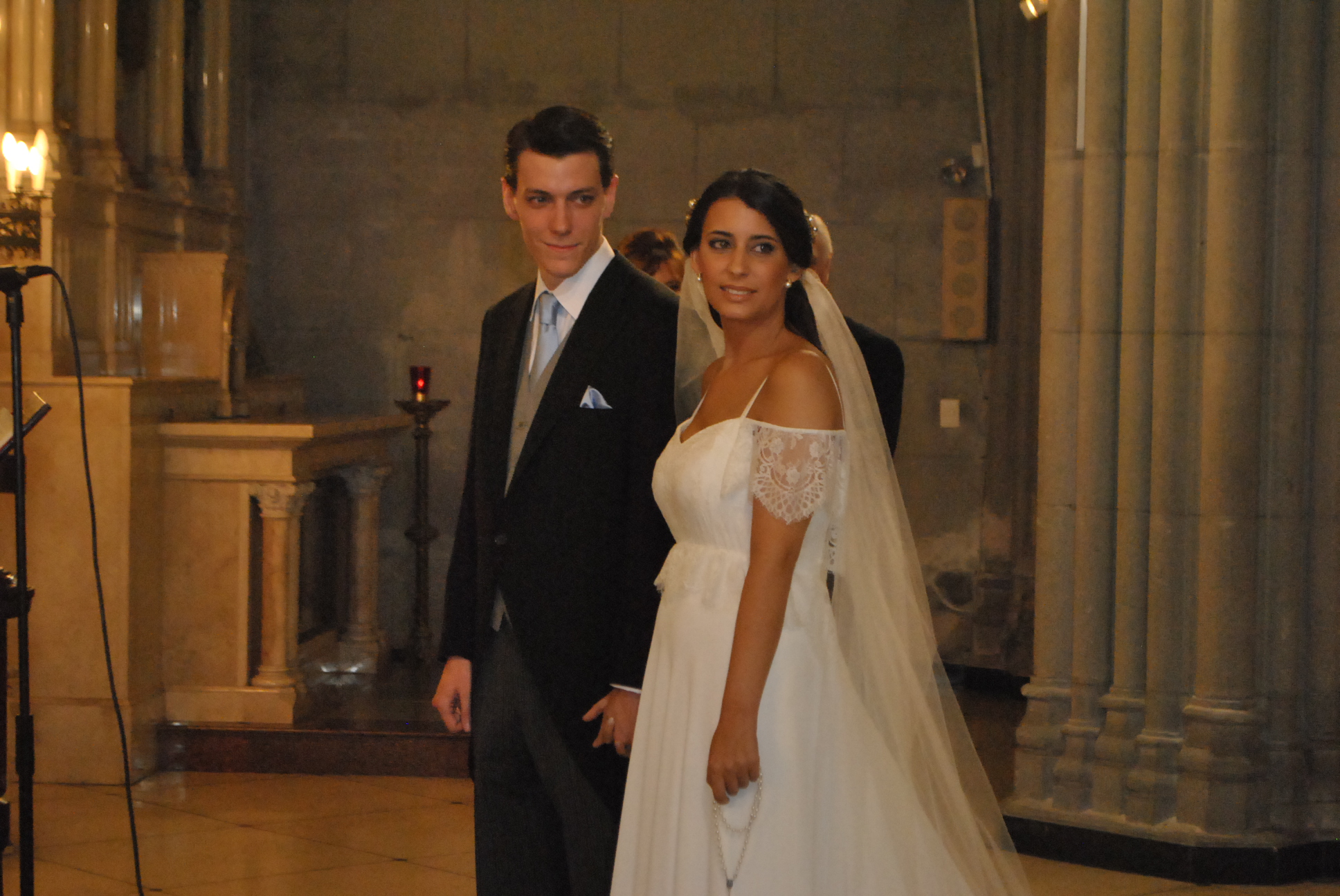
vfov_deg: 16.6
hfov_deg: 24.6
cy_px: 448
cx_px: 670
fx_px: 3075
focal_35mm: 82
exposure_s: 1/80
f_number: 5.6
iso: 1600
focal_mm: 55
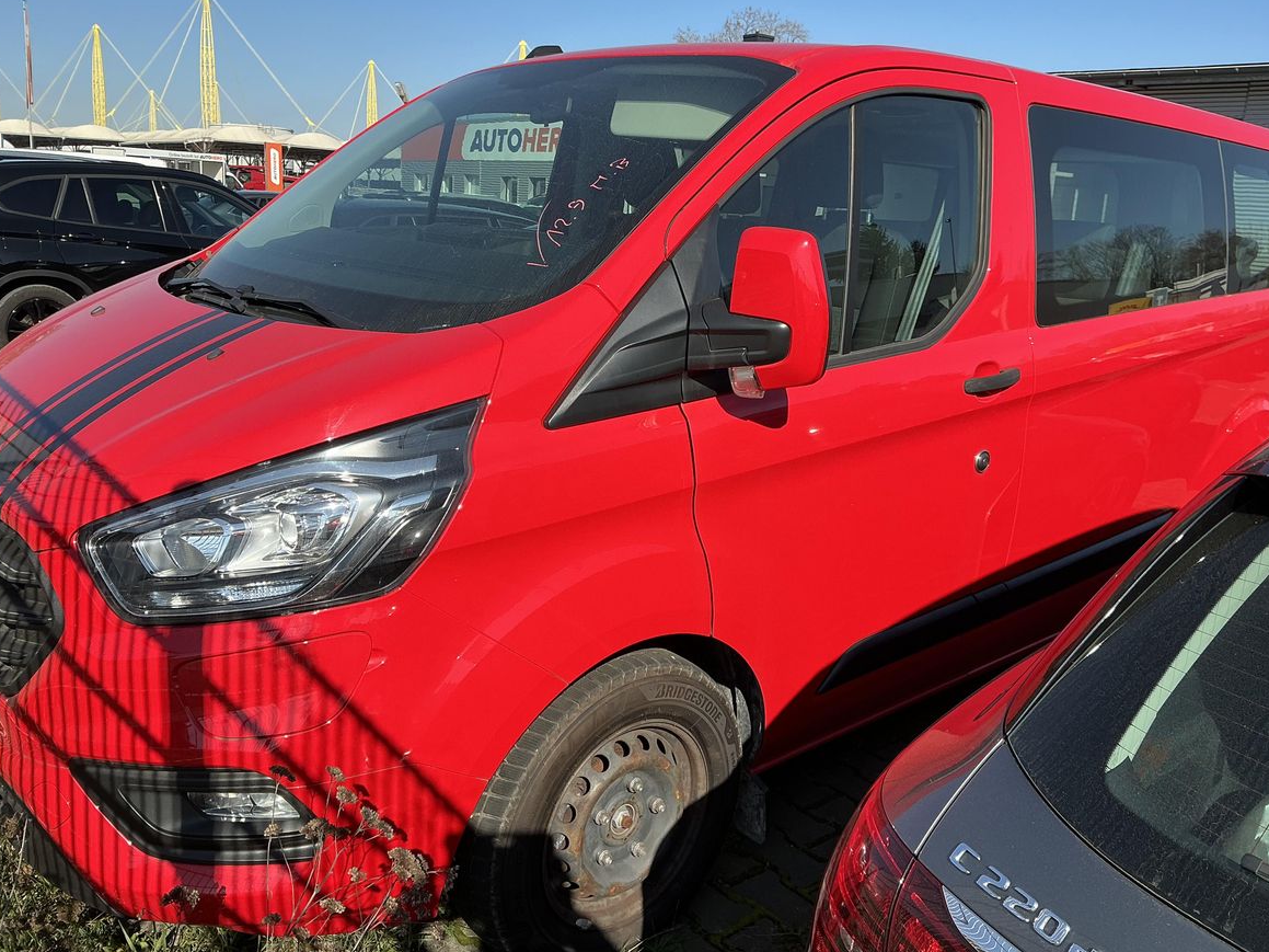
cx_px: 641
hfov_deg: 61.7
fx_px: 1063
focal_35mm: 29
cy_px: 481
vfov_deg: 48.2
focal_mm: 3
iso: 25
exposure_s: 1/1098
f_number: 1.8
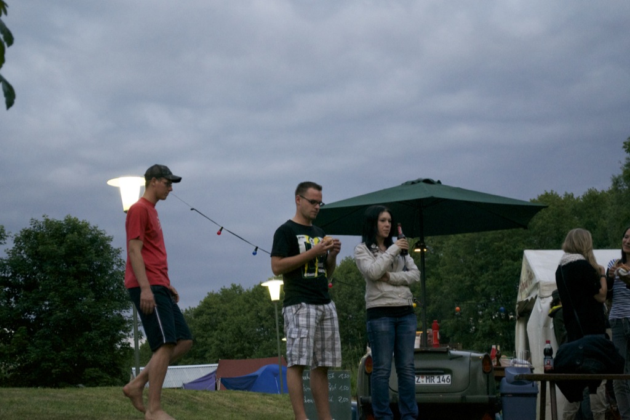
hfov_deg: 24.6
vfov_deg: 16.5
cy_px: 210
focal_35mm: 82
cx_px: 315
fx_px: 1443
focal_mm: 55
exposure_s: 1/320
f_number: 5.6
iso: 3200
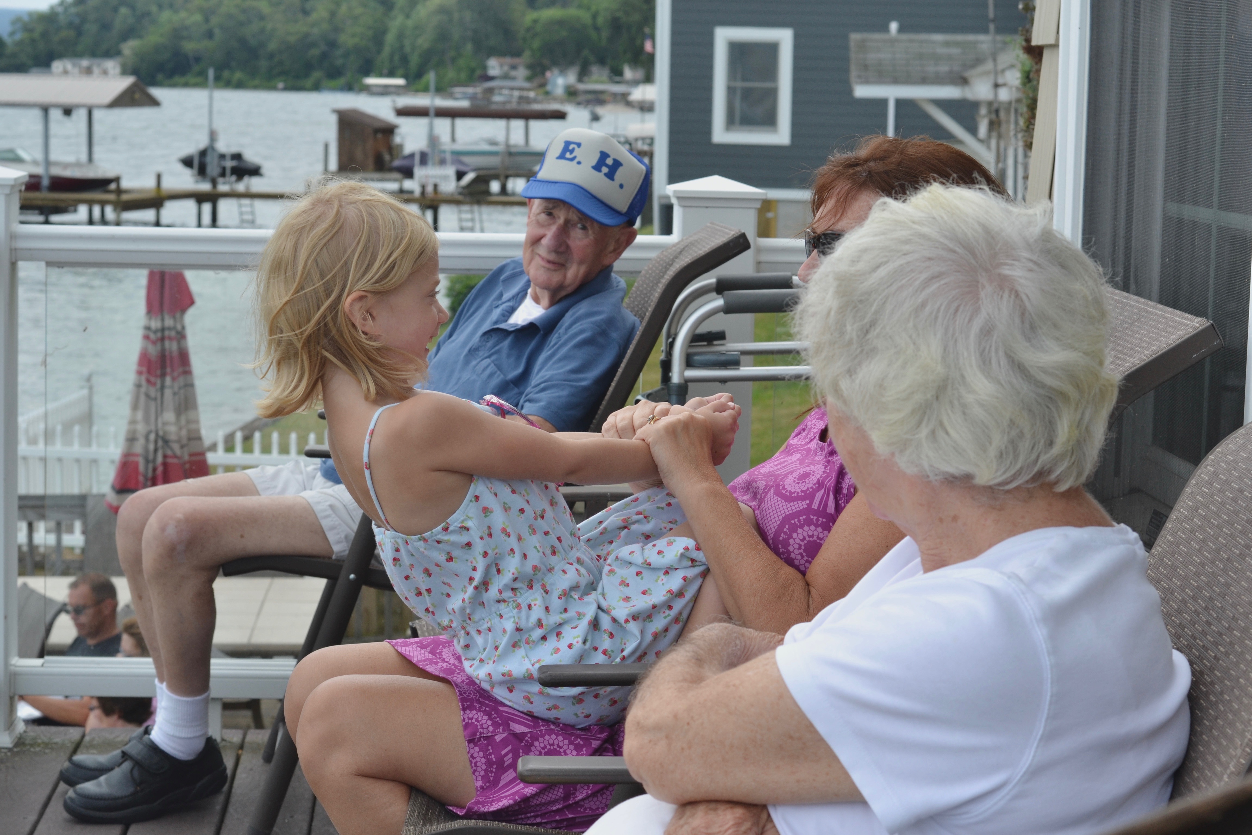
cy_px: 418
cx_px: 626
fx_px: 2608
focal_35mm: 75
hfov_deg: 27.0
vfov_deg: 18.2
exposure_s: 1/200
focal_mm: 50
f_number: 8
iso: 200
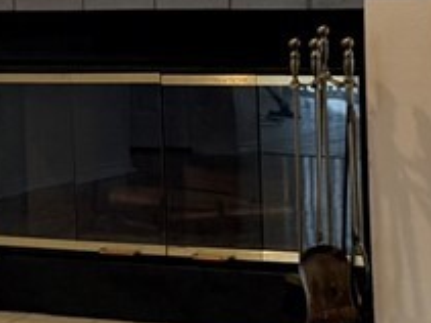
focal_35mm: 182
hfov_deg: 10.4
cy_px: 31
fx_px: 2265
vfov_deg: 8.1
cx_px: -243
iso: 125
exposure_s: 1/60
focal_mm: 6.76
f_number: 1.78
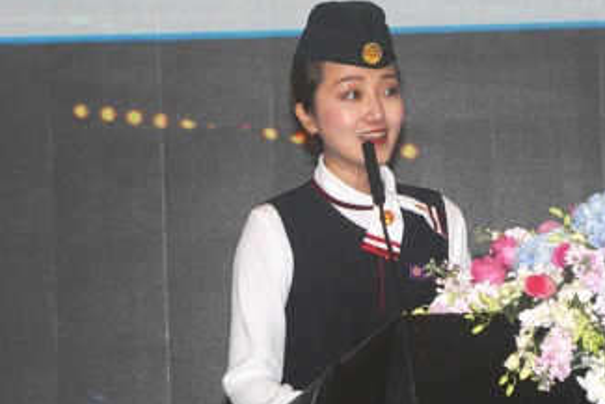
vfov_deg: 4.4
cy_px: 216
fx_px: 5242
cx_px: 419
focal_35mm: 312
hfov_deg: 6.6
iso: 800
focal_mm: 135
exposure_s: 1/125
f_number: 5.6
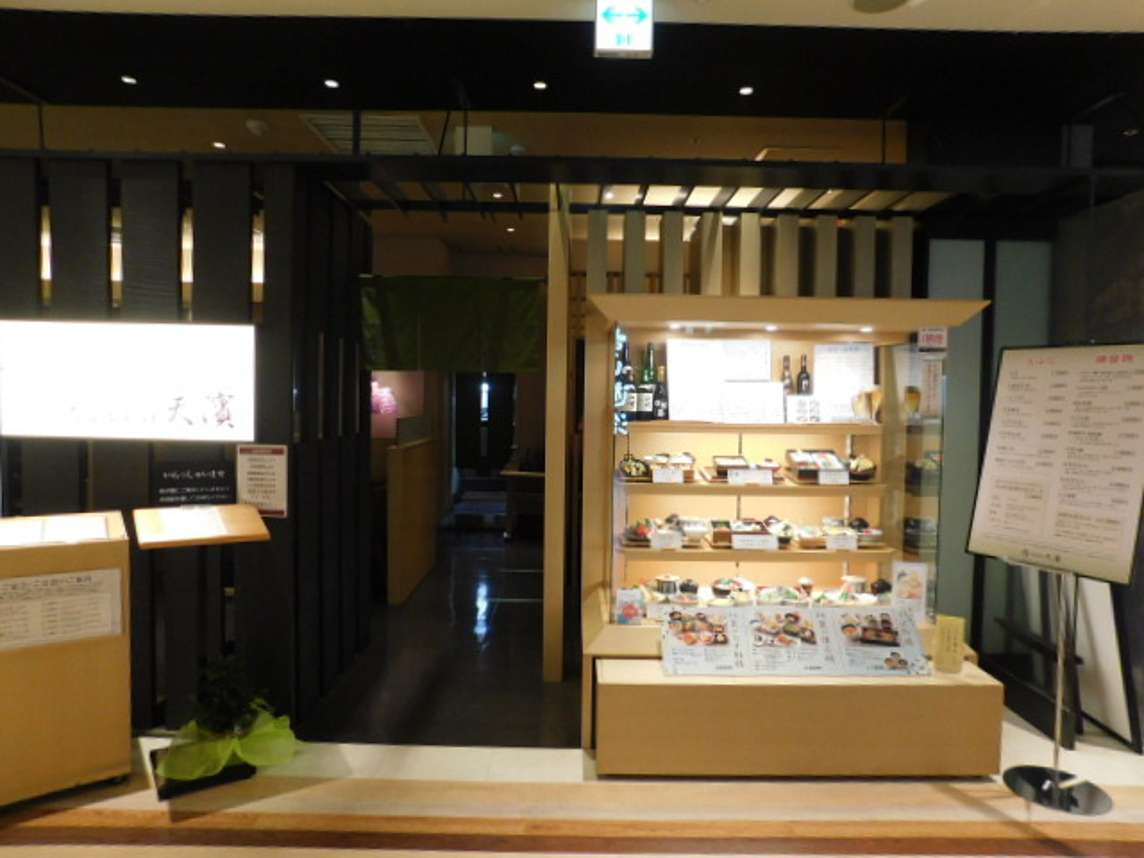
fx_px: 760
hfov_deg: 73.9
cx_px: 572
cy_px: 429
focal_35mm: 23
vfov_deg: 58.9
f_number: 3
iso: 200
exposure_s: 1/30
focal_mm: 4
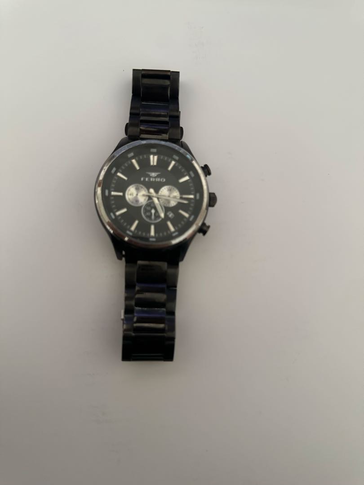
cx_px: 182
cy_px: 242
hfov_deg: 56.8
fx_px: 336
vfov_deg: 71.6
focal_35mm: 24
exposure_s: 1/60
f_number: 1.78
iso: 800
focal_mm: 6.86
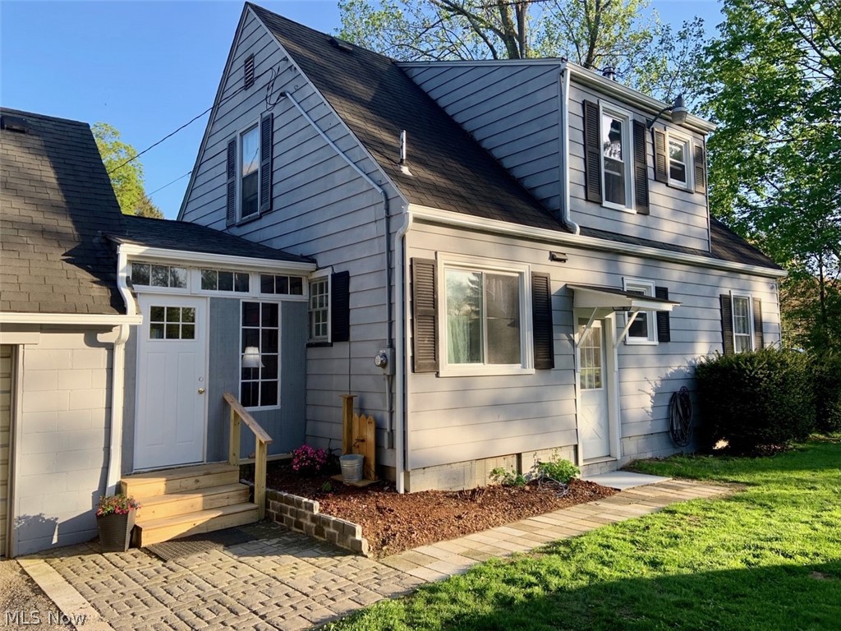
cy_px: 316
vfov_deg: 53.1
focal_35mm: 26
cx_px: 420
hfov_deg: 67.3
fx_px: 632
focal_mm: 4.25
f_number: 1.8
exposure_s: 1/510
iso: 25
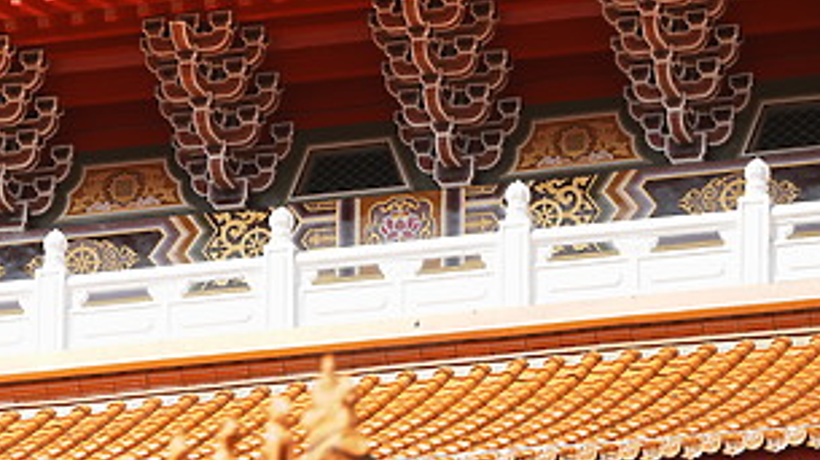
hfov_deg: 6.0
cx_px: -16
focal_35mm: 362
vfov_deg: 3.3
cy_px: 161
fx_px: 7865
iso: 50
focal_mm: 135
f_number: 1.4
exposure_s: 1/4000
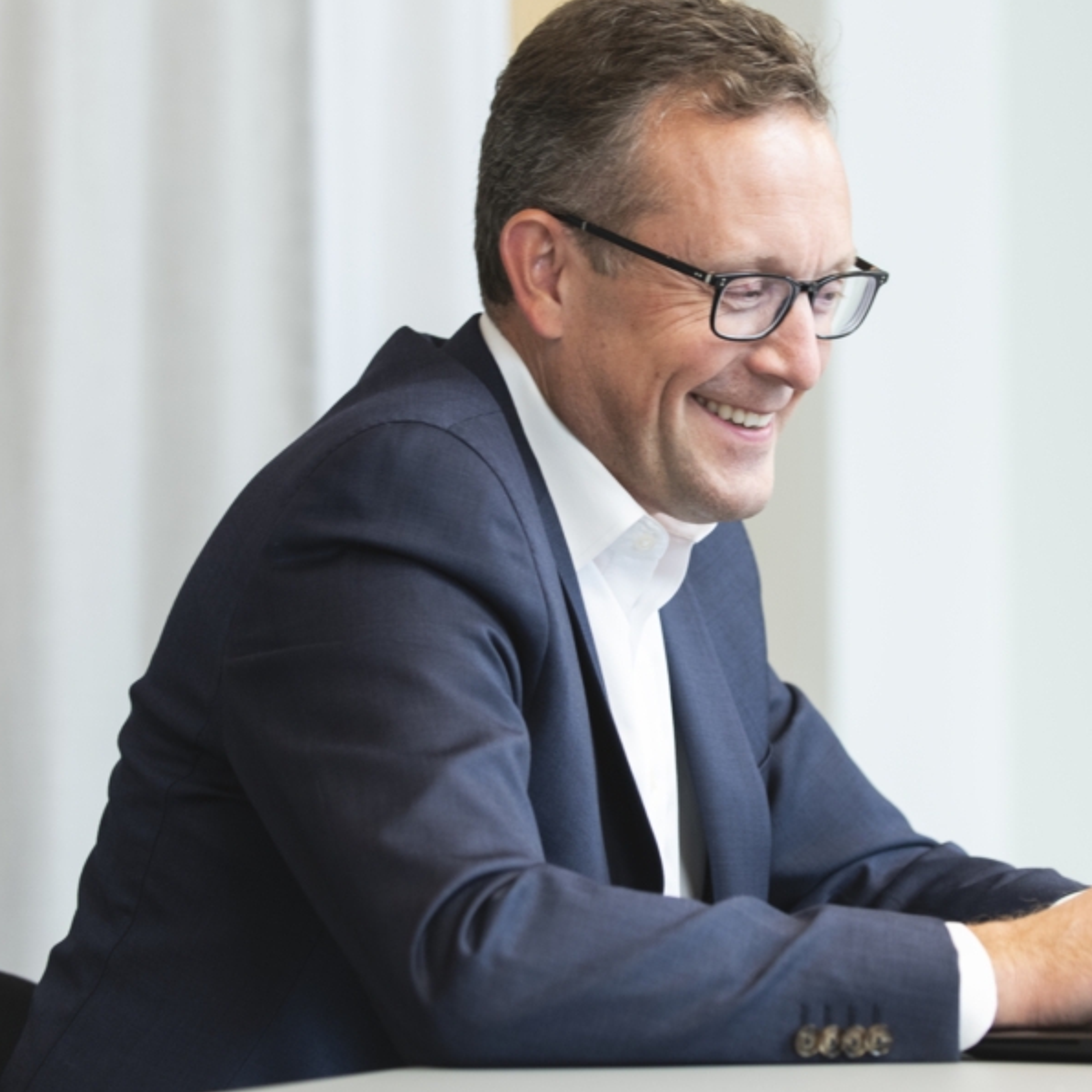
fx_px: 5496
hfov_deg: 11.3
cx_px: 735
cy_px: 544
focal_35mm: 154
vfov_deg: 11.3
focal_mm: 90
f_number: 3.5
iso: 640
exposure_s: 1/320
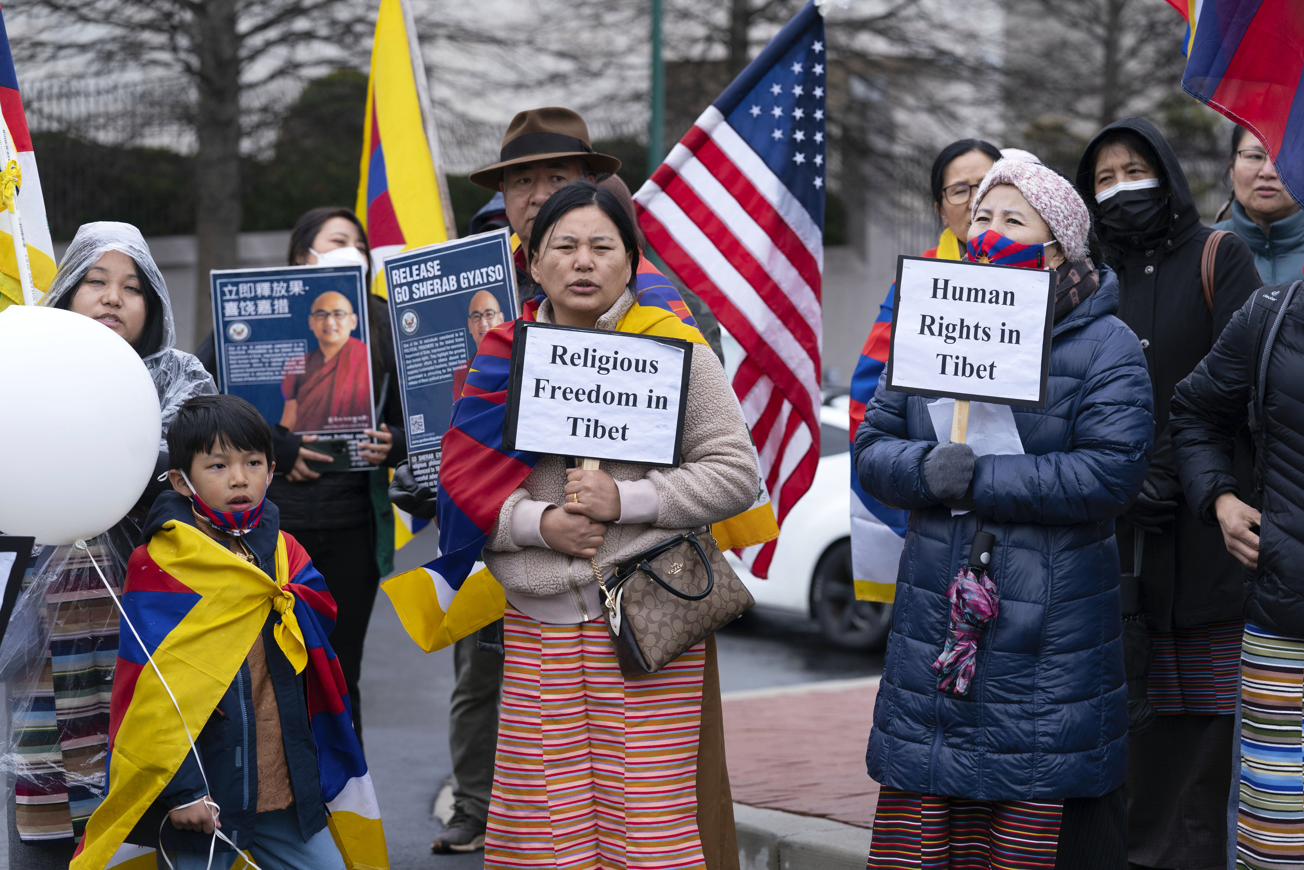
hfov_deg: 18.8
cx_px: 652
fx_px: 3948
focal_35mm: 109
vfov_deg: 12.6
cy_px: 435
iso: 250
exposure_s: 1/500
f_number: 5
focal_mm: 109
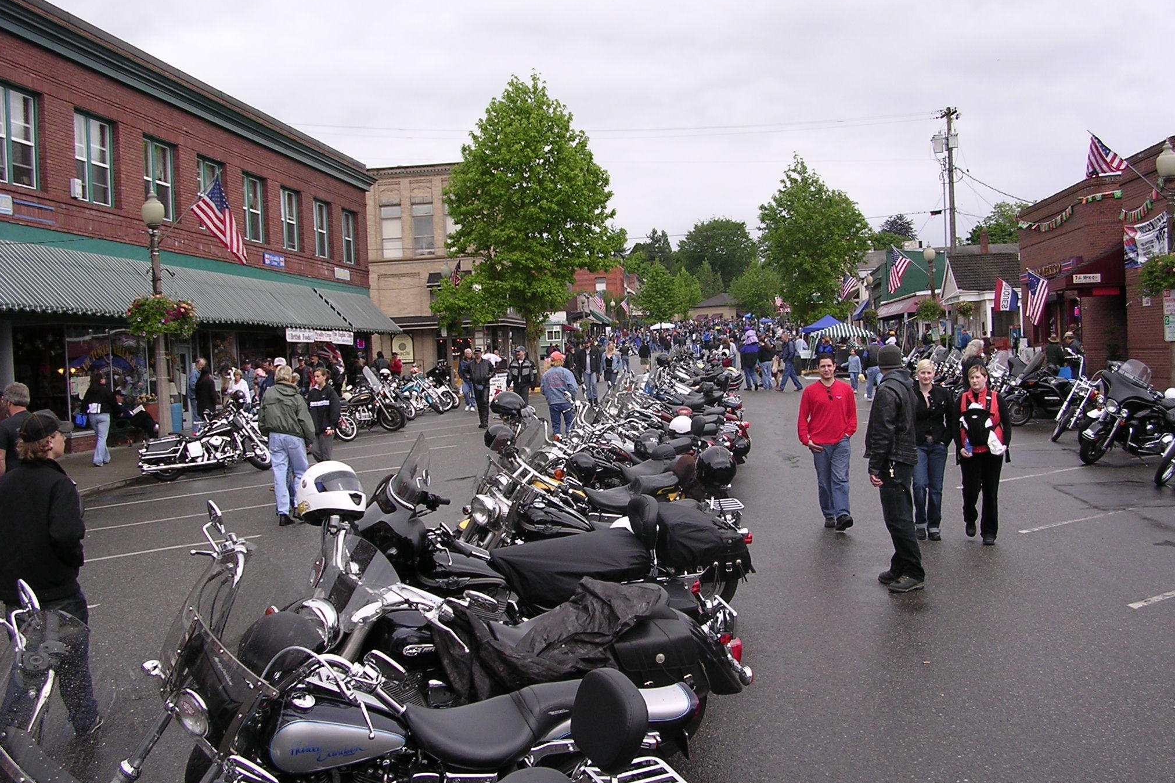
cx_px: 590
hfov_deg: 48.5
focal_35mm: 40
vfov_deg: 33.4
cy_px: 420
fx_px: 1305
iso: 100
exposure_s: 1/352
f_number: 2.8
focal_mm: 5.8
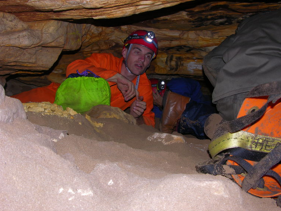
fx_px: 300
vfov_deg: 38.7
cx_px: 146
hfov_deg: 50.1
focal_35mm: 37
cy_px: 100
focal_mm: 9
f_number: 5
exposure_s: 1/30
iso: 50
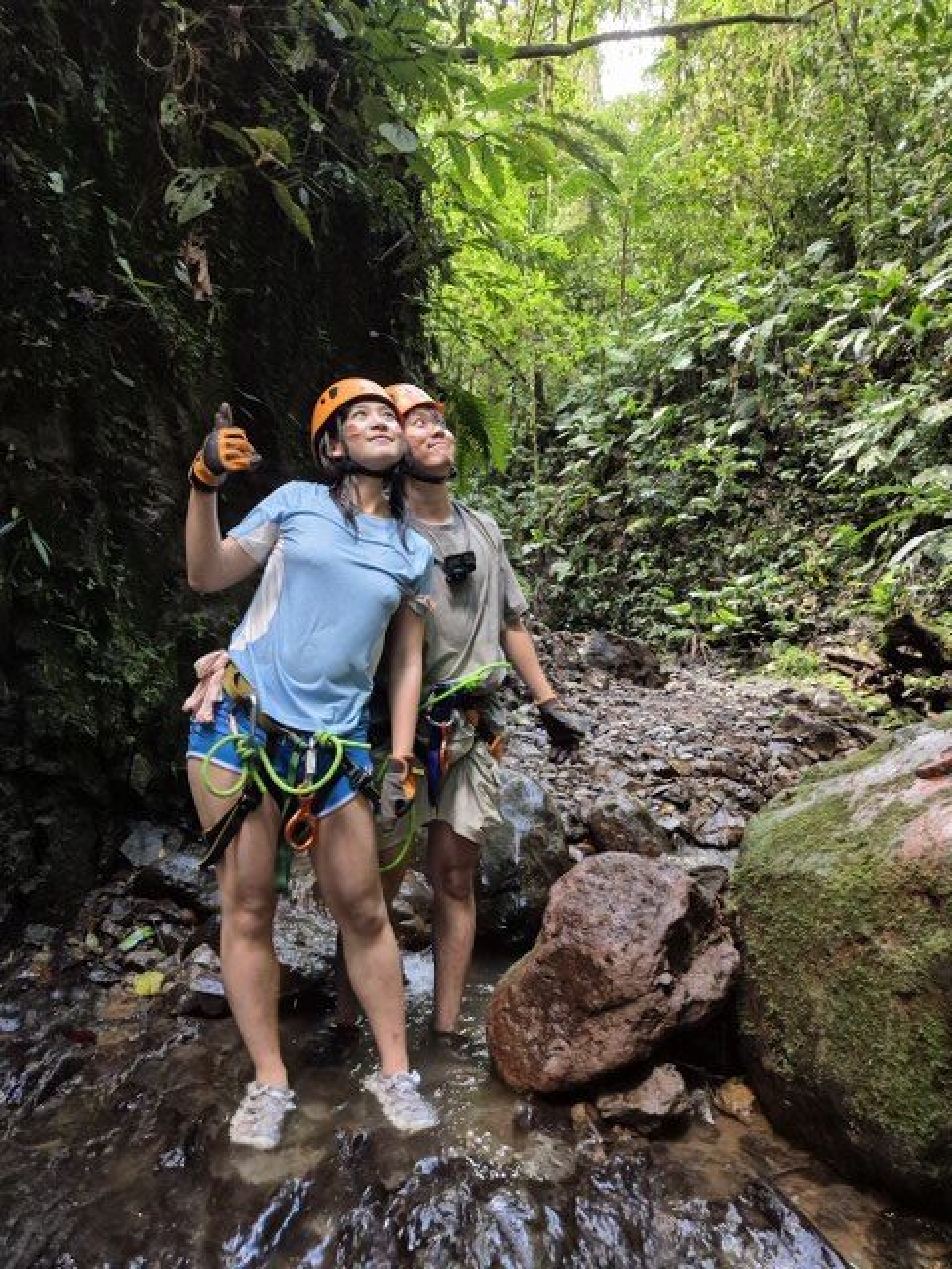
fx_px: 843
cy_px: 634
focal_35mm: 23
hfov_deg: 58.9
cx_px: 476
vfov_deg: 73.9
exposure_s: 1/120
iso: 1000
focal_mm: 5.4
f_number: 1.8
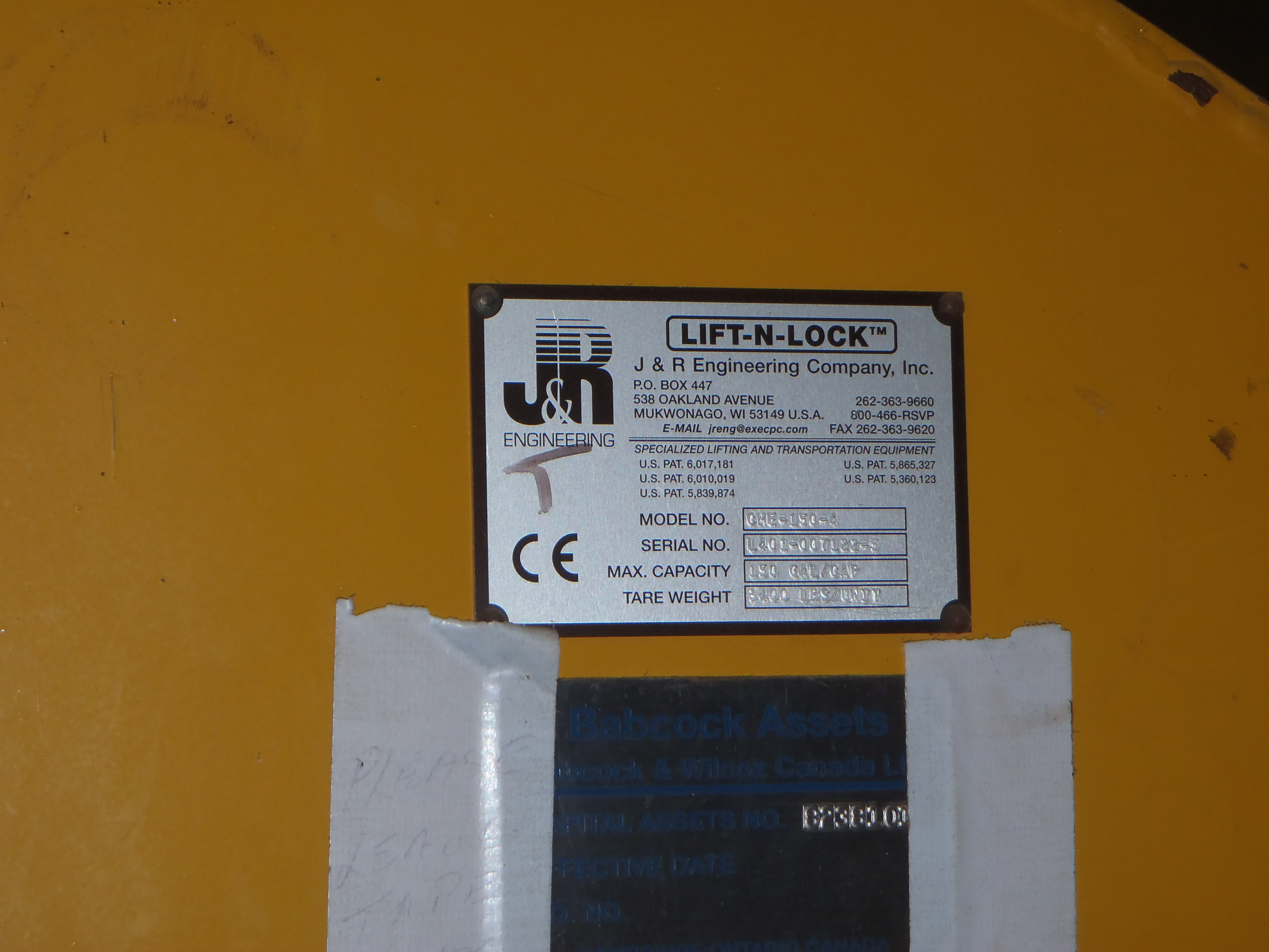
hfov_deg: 19.3
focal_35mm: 102
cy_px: 476
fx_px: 3739
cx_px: 634
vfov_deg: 14.5
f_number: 5.1
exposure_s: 1/100
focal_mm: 18.2
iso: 100
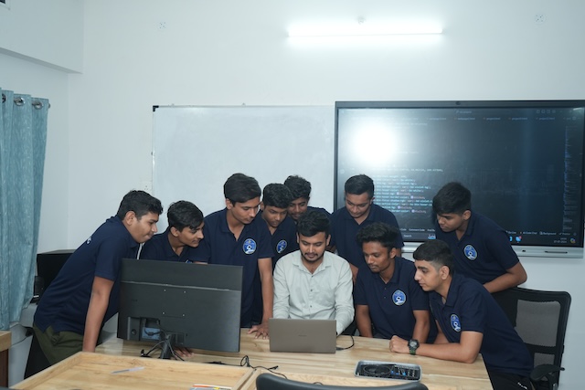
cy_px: 195
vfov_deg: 38.9
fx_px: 553
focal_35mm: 34
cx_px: 292
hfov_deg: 55.8
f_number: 5
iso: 1250
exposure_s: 1/125
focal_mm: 34
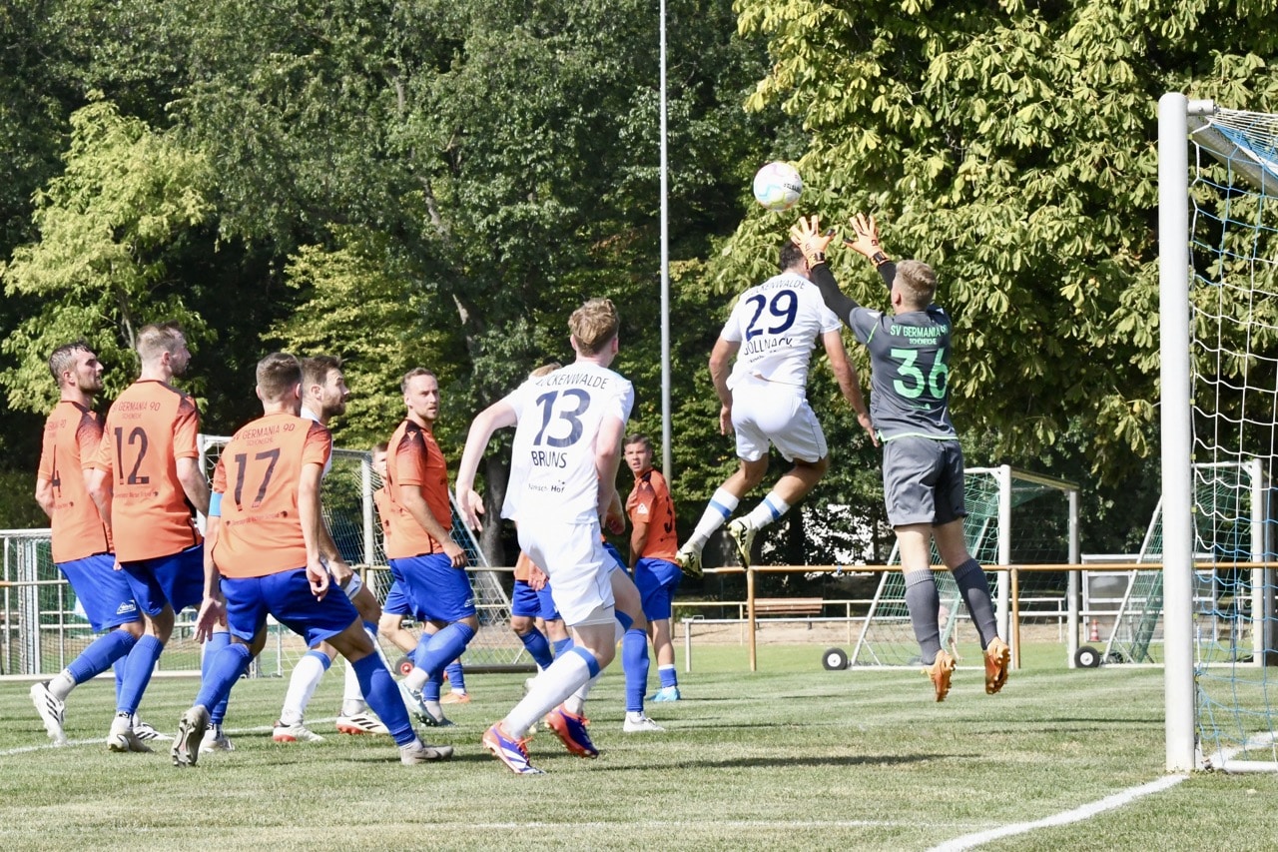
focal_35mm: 140
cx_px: 639
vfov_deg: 9.8
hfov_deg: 14.7
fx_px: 4969
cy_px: 426
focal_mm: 140
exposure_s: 1/1600
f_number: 18
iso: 5000
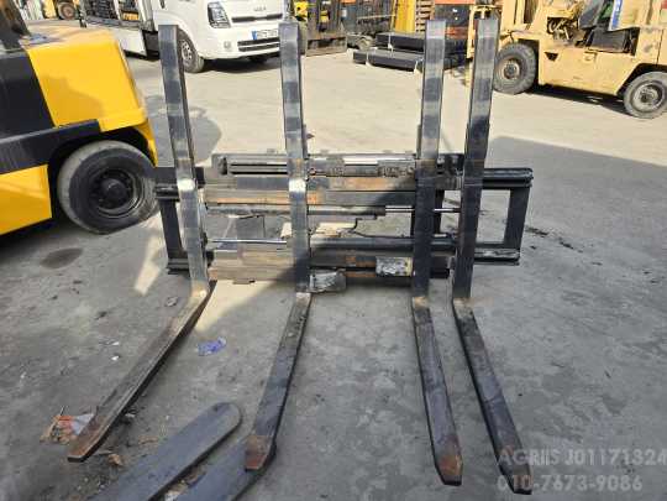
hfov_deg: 73.9
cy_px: 250
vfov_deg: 58.9
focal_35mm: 23
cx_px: 334
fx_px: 443
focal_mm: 6.3
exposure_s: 1/279
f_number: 1.7
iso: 12
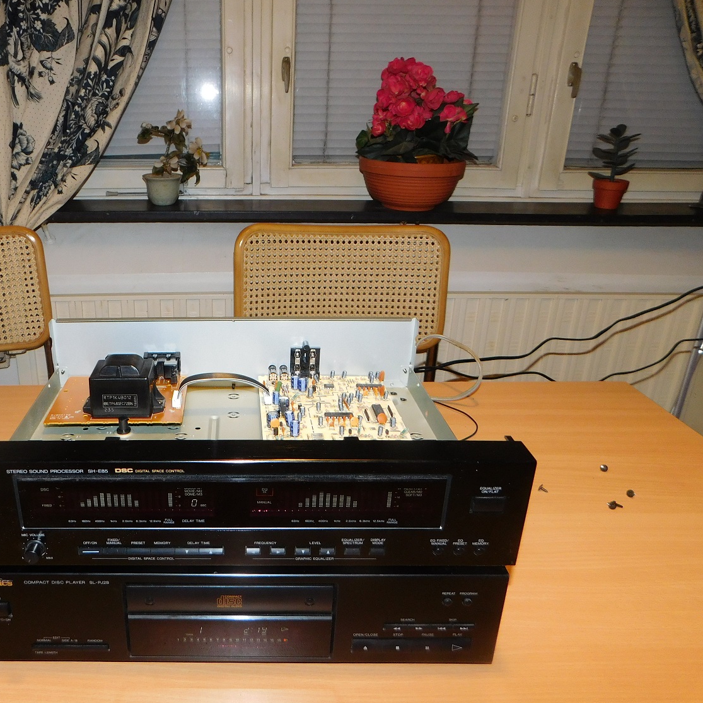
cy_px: 346
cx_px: 233
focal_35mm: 28
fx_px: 643
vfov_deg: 57.3
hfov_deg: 56.1
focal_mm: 4
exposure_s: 1/30
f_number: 3
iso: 200
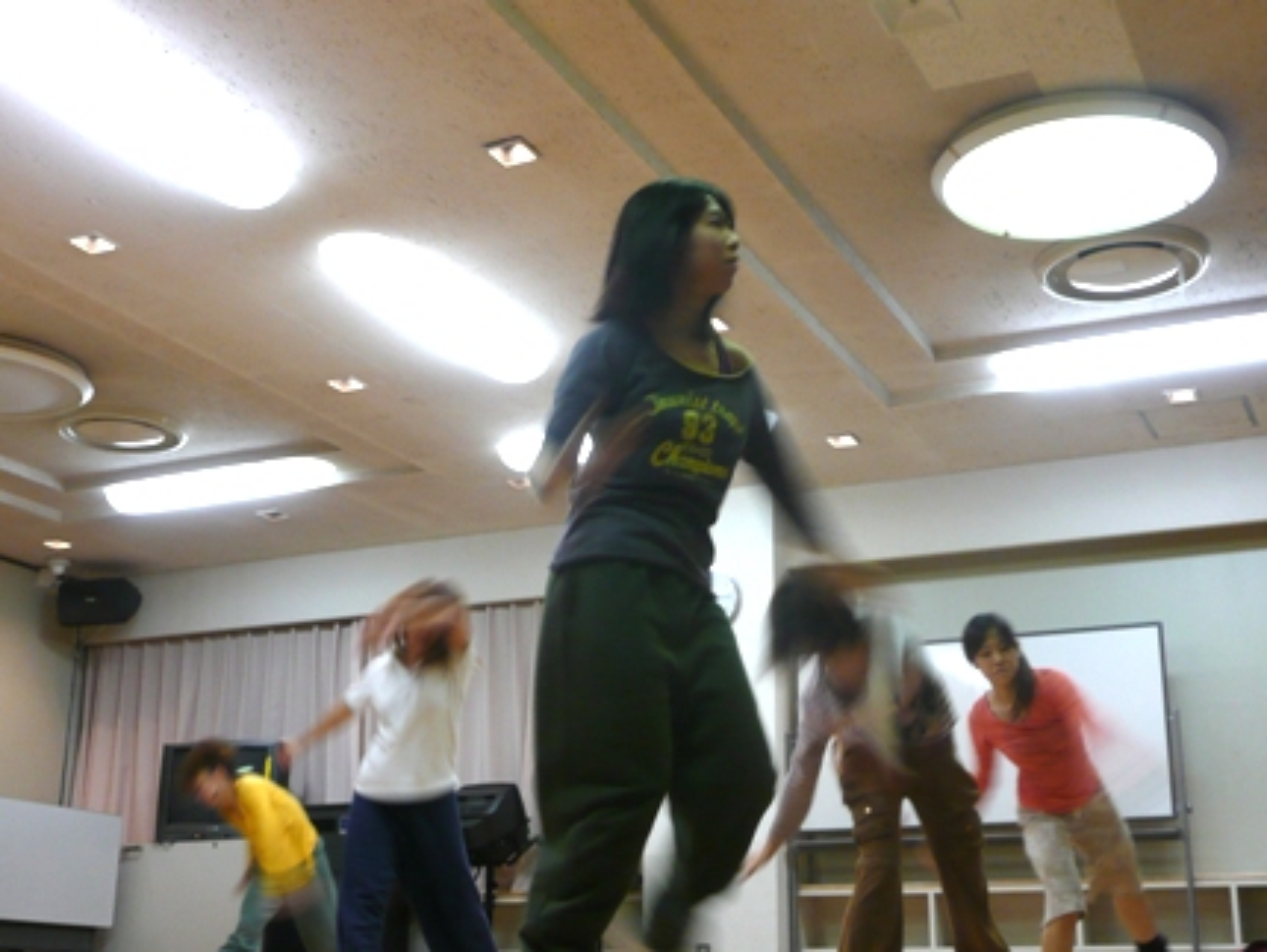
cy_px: 476
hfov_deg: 39.6
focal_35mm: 48
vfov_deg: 30.3
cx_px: 634
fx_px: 1758
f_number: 4.2
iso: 200
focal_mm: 7.8
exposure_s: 1/15
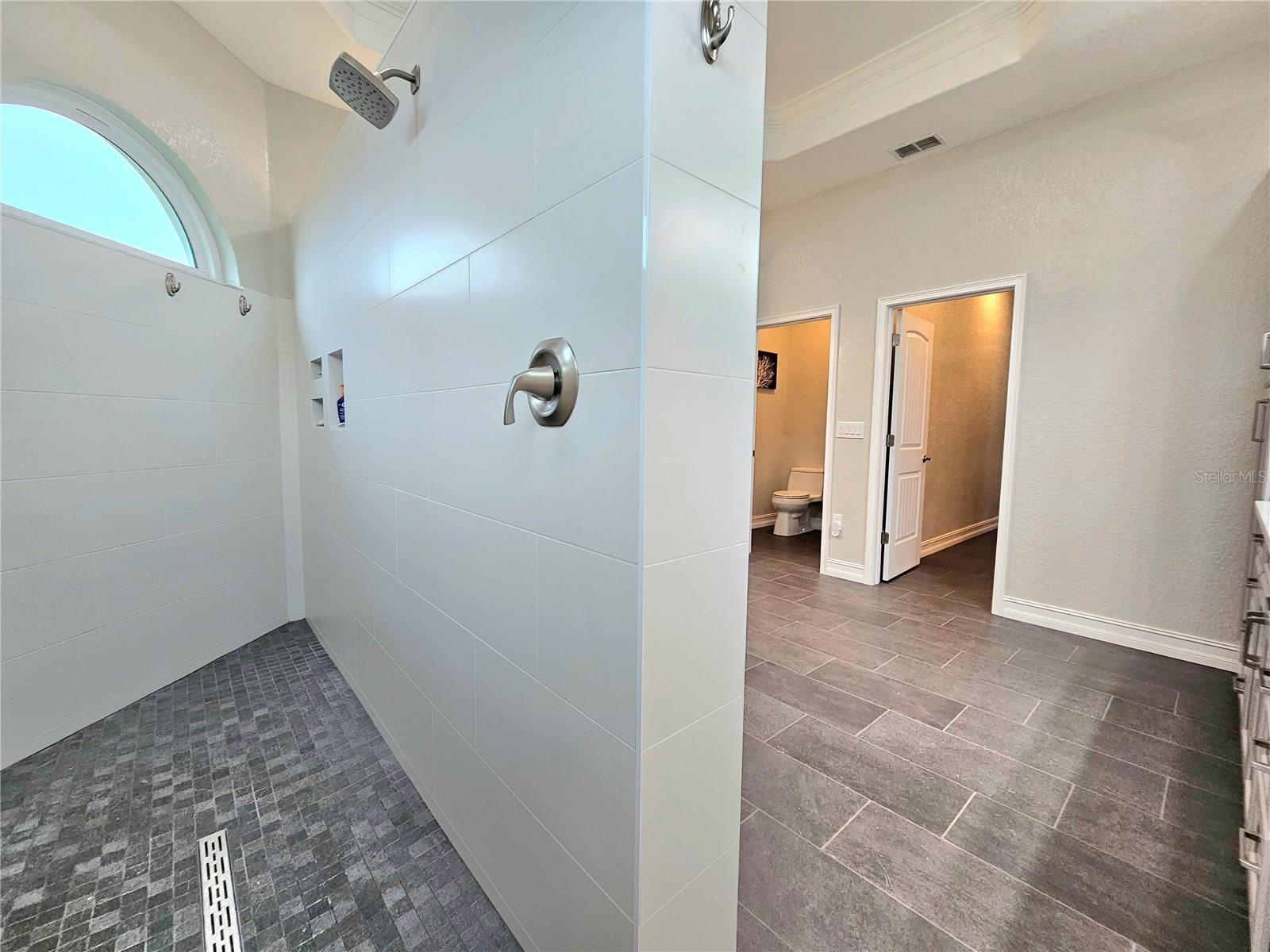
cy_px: 476
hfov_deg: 106.2
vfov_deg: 89.9
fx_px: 477
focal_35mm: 13
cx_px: 635
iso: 80
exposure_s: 1/60.2
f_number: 2.2
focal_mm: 2.2
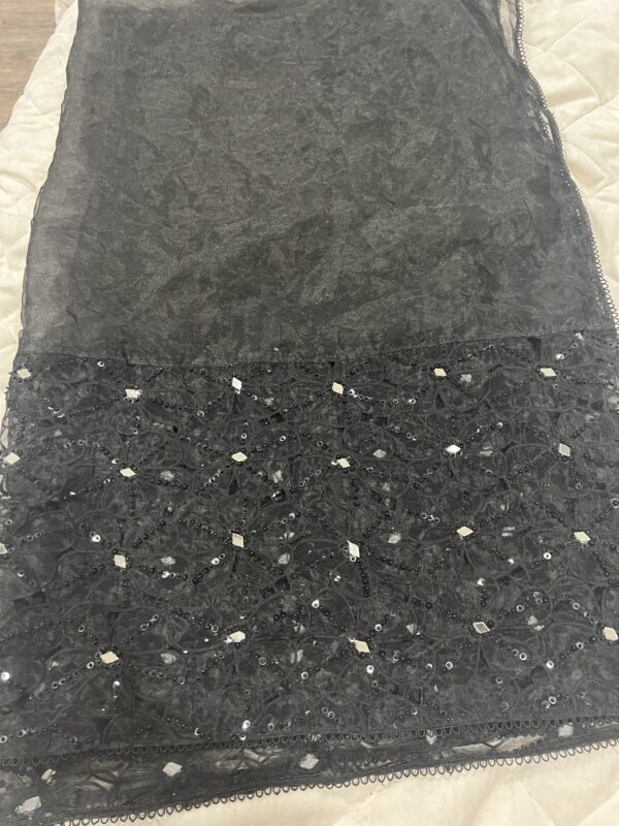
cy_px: 413
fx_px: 620
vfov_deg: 67.3
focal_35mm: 26
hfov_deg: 53.1
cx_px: 310
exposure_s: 1/30
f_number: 1.5
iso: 500
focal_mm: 5.7
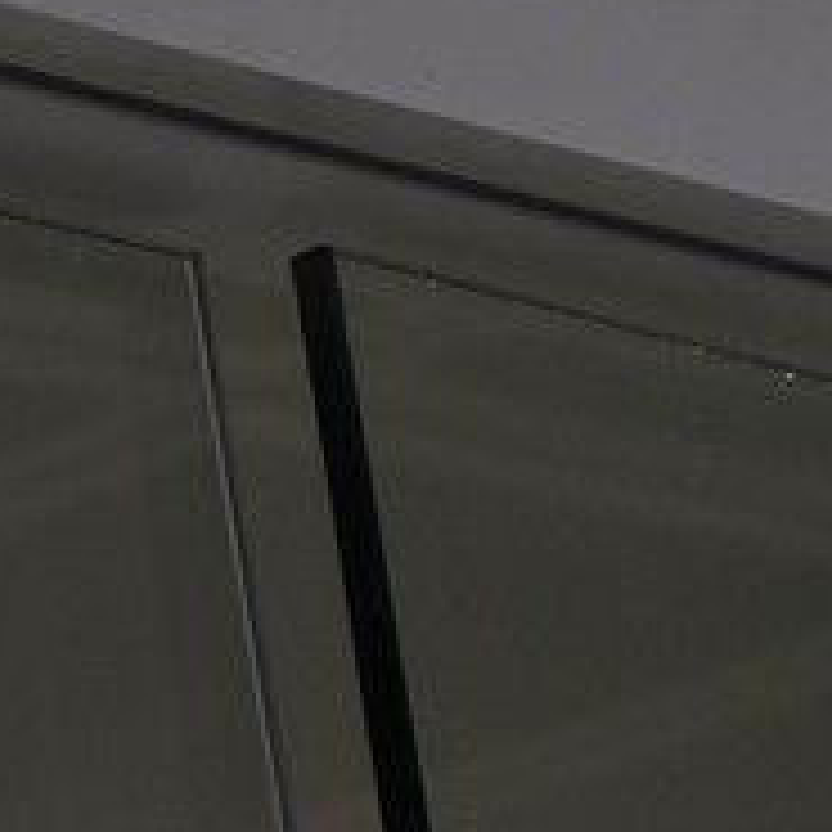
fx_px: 10469
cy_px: -1887
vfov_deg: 4.3
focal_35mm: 385
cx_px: 513
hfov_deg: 4.6
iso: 400
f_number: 2.8
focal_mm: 42
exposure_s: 1/250
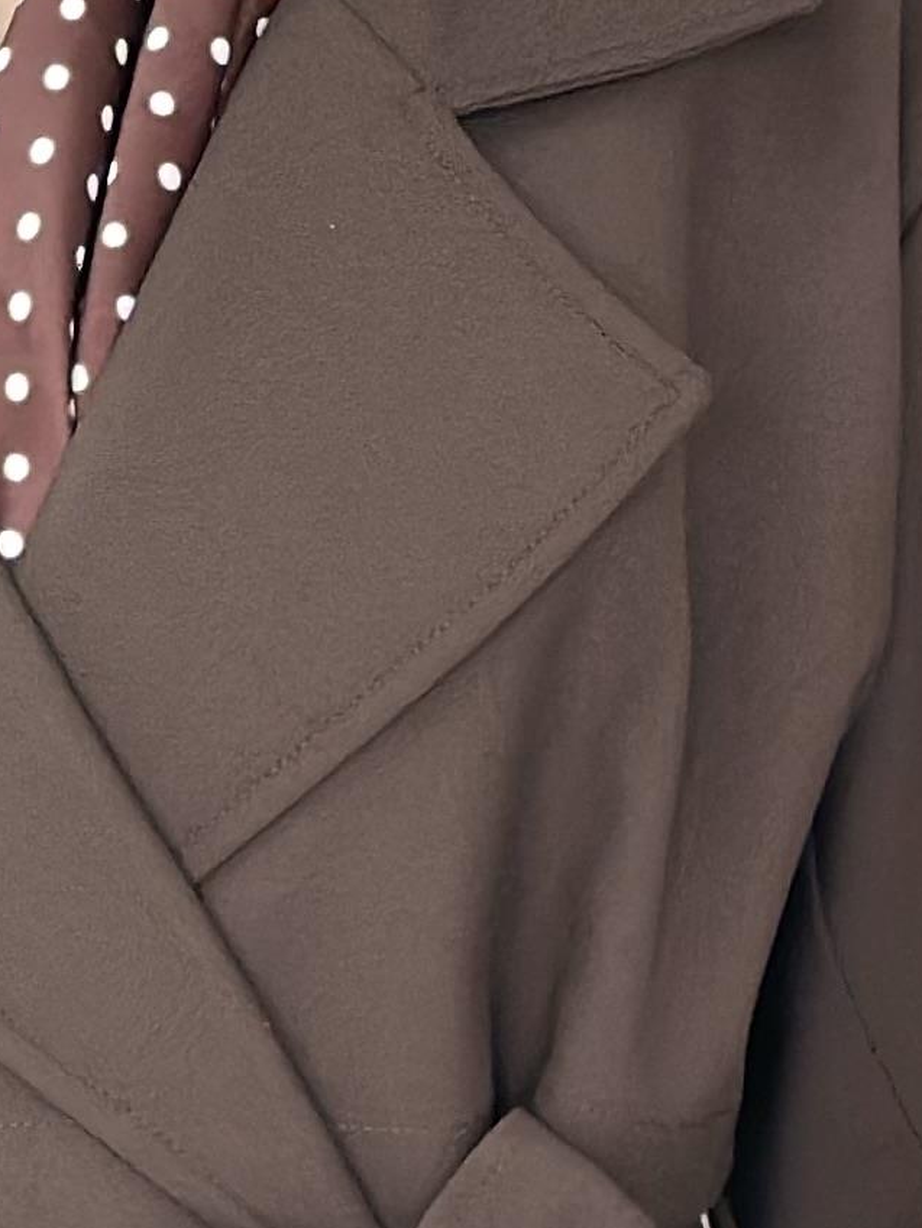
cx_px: 327
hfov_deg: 6.5
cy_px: 474
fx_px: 8095
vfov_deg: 8.7
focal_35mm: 228
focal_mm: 6.86
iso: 100
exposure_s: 1/100
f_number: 1.78
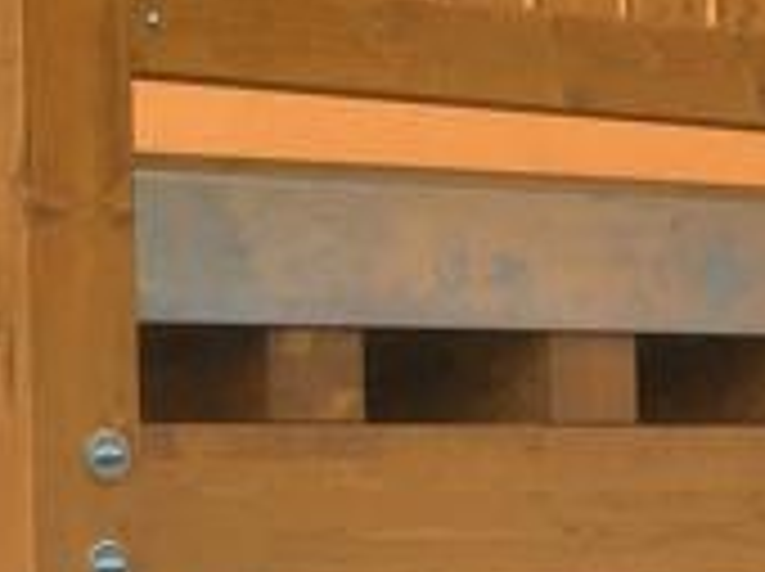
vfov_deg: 8.5
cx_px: 202
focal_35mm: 175
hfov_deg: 11.3
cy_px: 419
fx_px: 3862
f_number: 2.2
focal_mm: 4.15
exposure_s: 1/534
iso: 25
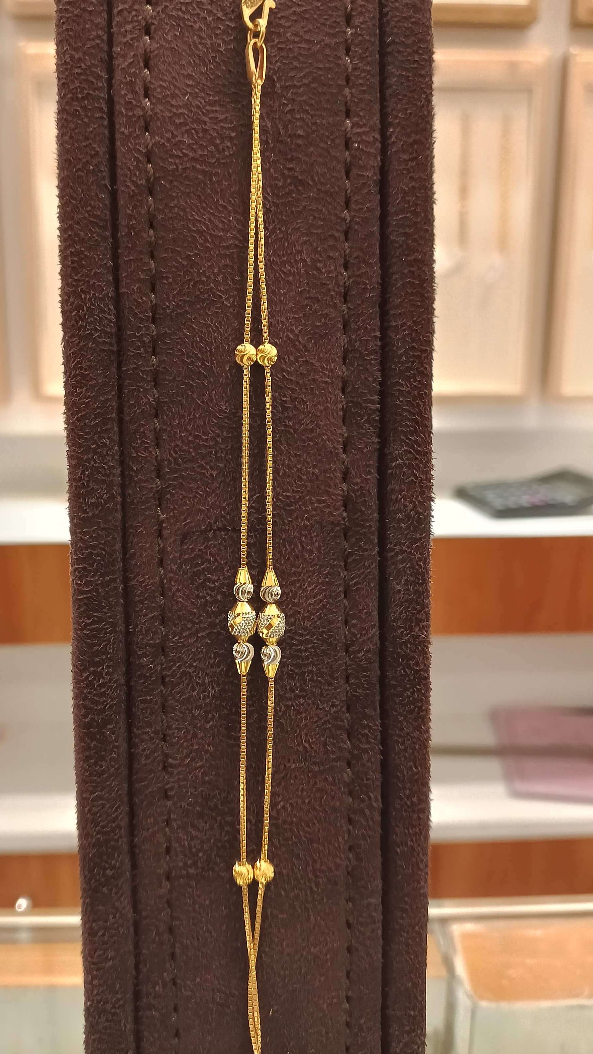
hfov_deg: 38.8
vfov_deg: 64.3
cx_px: 242
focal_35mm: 30
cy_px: 517
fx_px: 839
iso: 160
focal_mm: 3.61
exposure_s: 1/100
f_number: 1.8
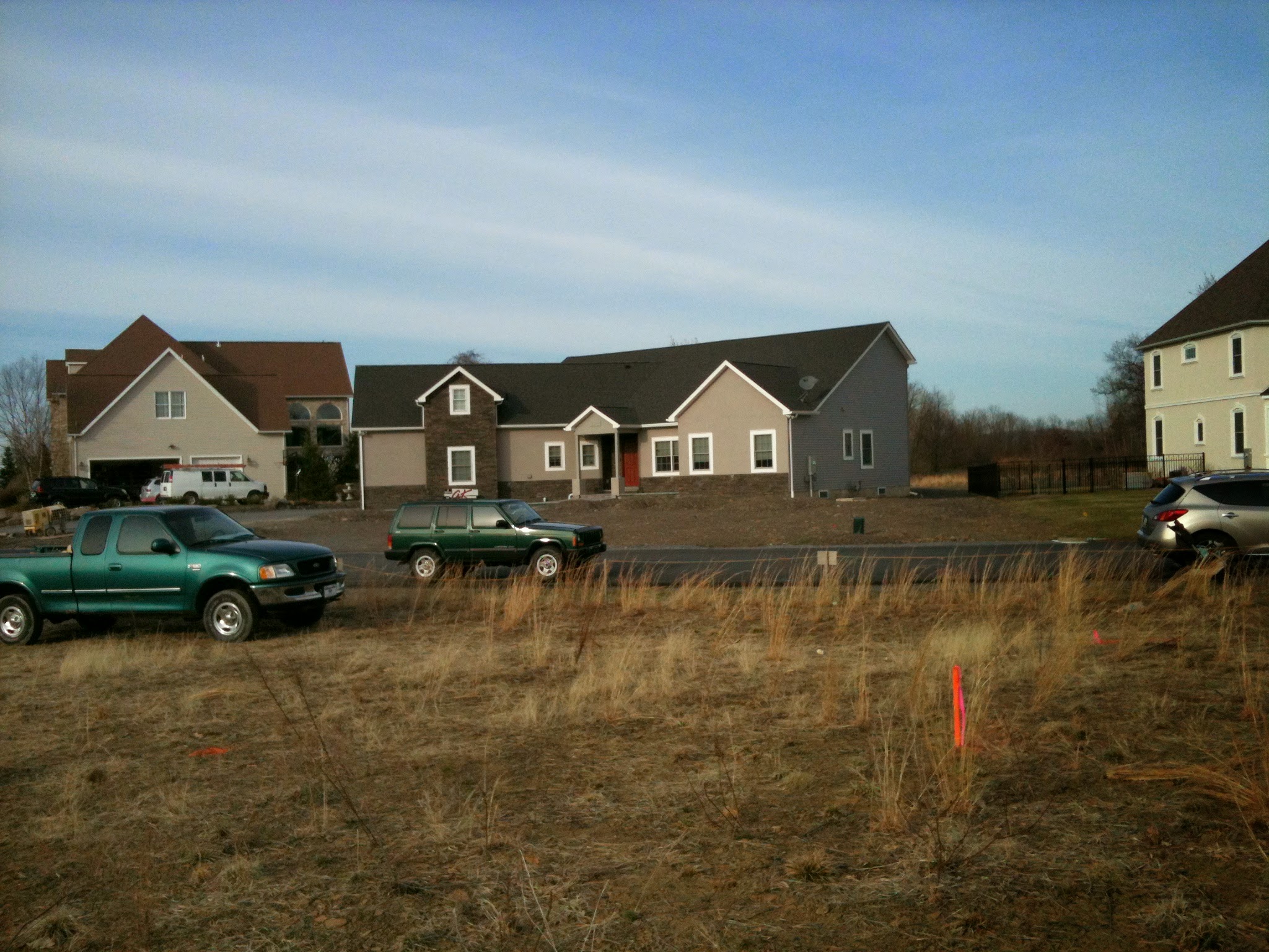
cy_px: 476
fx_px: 1283
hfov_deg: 52.6
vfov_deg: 40.7
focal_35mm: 35
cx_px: 634
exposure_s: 1/1201
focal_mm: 3.85
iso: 64
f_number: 2.8
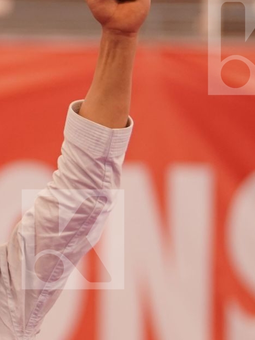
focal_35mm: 716
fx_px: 7035
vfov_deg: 2.8
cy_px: 239
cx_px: -113
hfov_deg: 2.1
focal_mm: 171
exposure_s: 1/500
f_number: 2.8
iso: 640
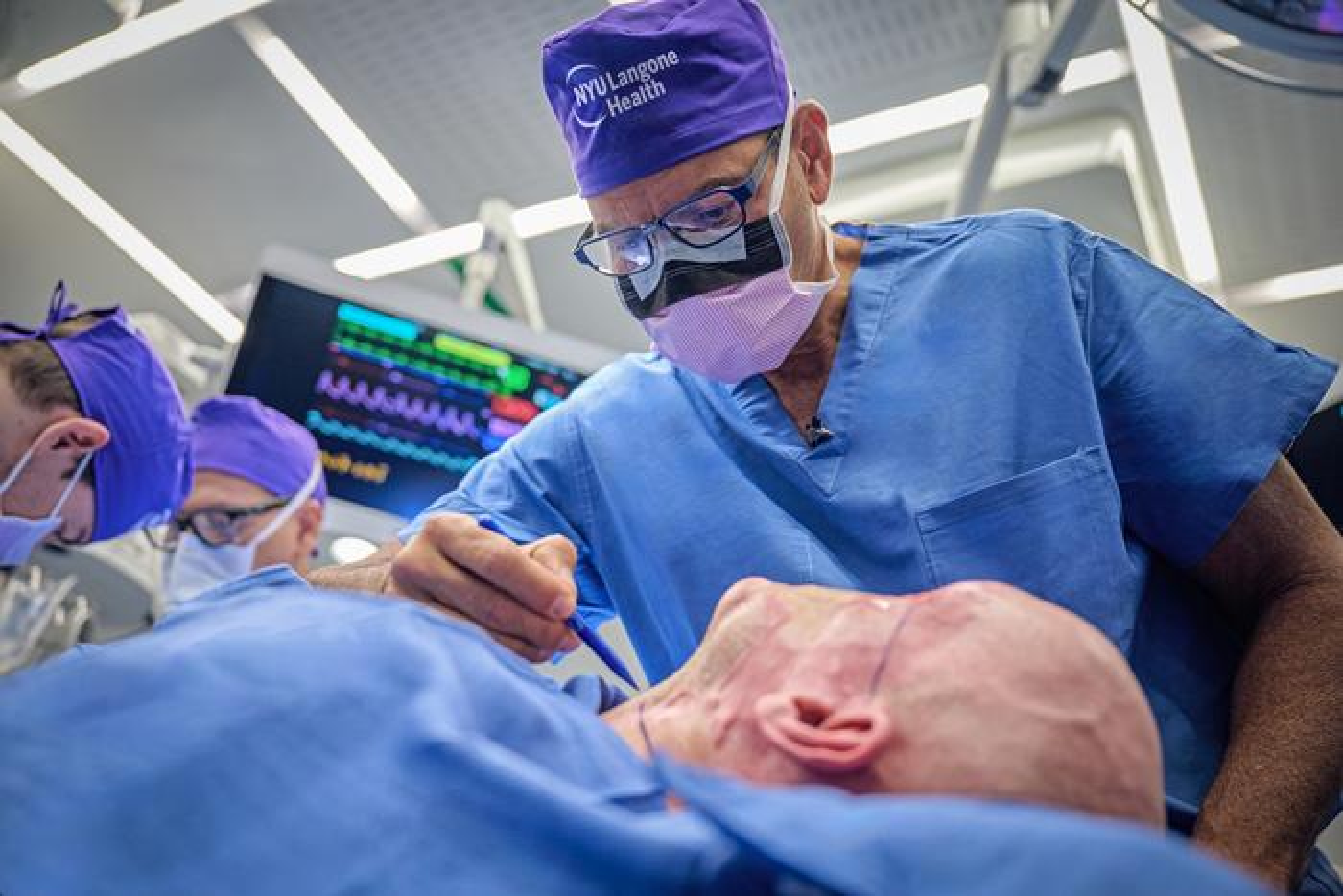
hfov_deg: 54.4
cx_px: 672
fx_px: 1306
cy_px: 448
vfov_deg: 37.9
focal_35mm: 35
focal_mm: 35
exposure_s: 1/640
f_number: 2.8
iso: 1250
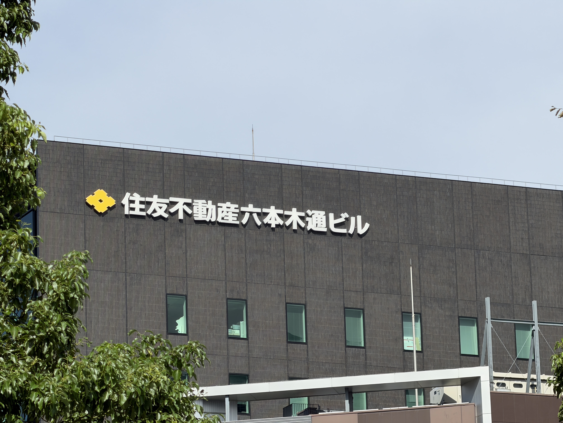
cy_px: 212
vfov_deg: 7.4
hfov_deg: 9.9
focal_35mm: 200
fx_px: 3253
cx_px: 282
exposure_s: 1/924
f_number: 2.8
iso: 16
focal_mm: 16.89
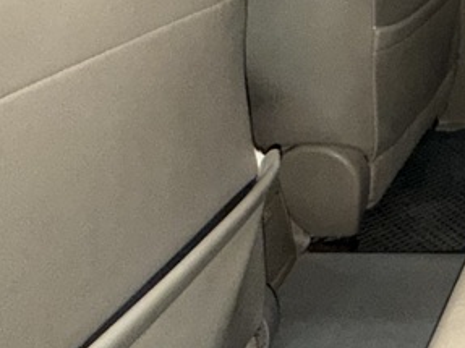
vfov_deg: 28.4
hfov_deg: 25.6
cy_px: 65
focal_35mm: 50
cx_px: 739
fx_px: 671
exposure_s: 1/50
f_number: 2.2
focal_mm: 2.22
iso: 200
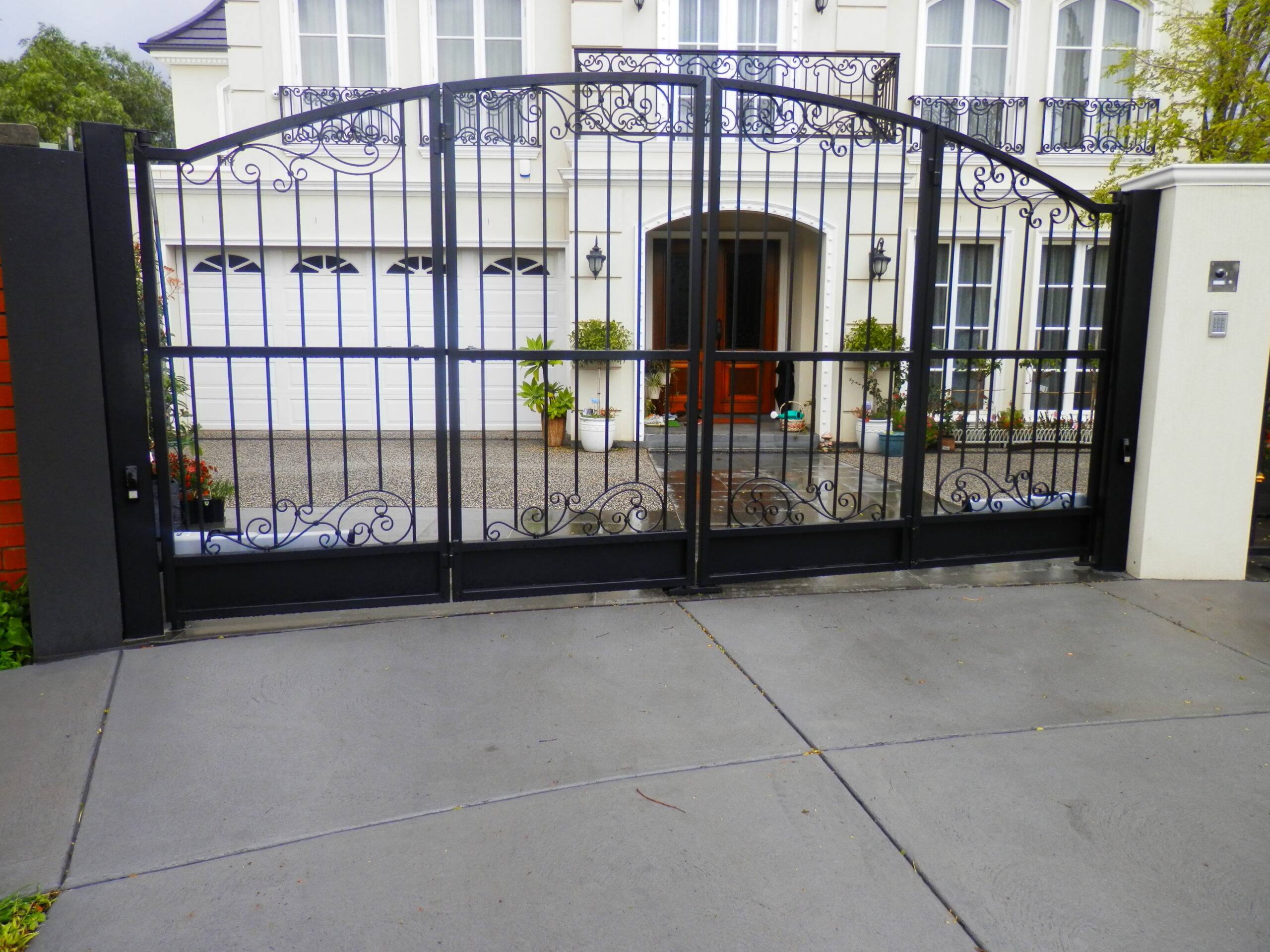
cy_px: 476
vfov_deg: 54.9
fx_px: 917
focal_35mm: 25
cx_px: 635
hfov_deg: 69.4
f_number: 3
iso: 80
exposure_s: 1/200
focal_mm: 4.5
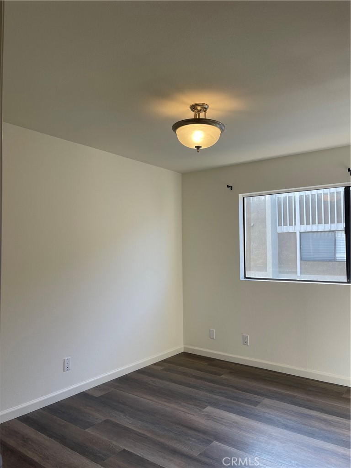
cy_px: 234
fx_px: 338
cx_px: 176
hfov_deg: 54.9
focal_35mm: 25
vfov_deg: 69.4
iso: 32
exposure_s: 1/209
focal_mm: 5.1
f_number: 1.6
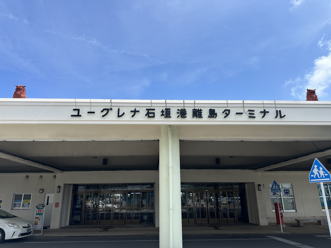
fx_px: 229
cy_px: 124
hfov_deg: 71.6
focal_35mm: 24
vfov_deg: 56.8
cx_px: 166
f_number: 1.78
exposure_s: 1/4016
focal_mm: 6.86
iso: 80
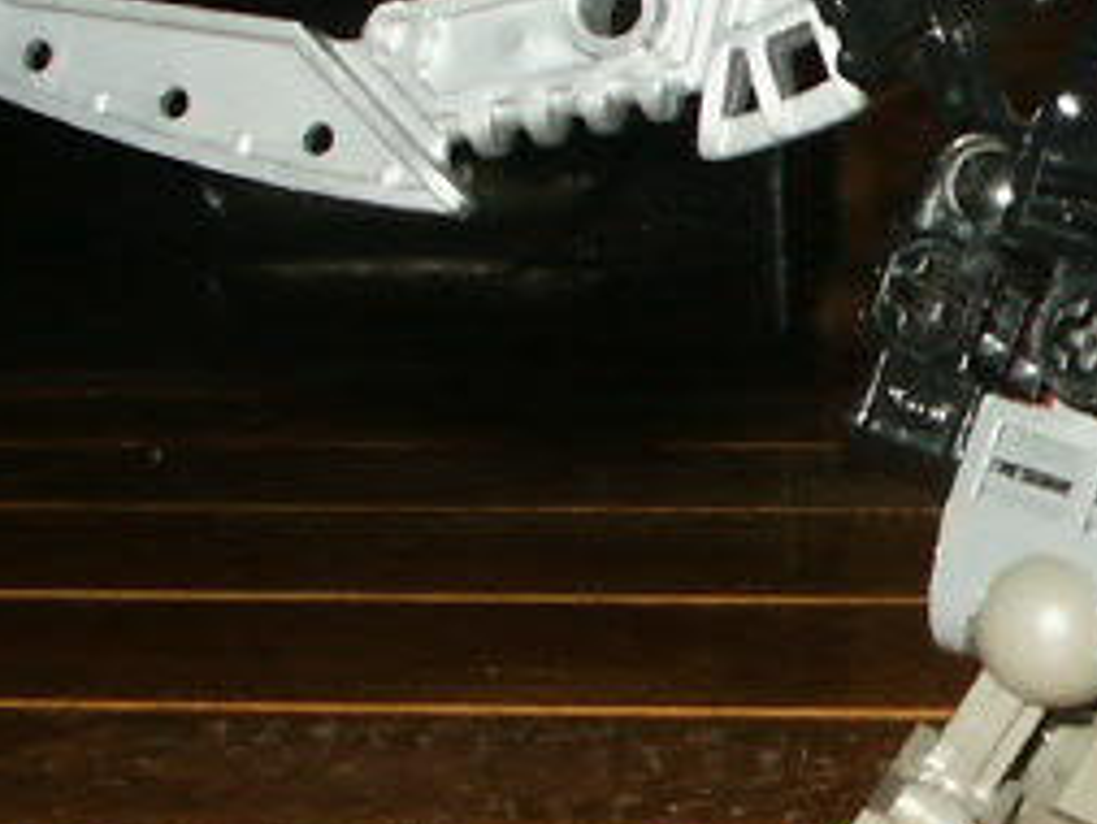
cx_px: 1544
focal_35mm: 177
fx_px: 5612
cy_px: 473
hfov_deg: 10.8
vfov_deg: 8.4
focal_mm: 7.18
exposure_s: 1/45
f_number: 6.7
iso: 200
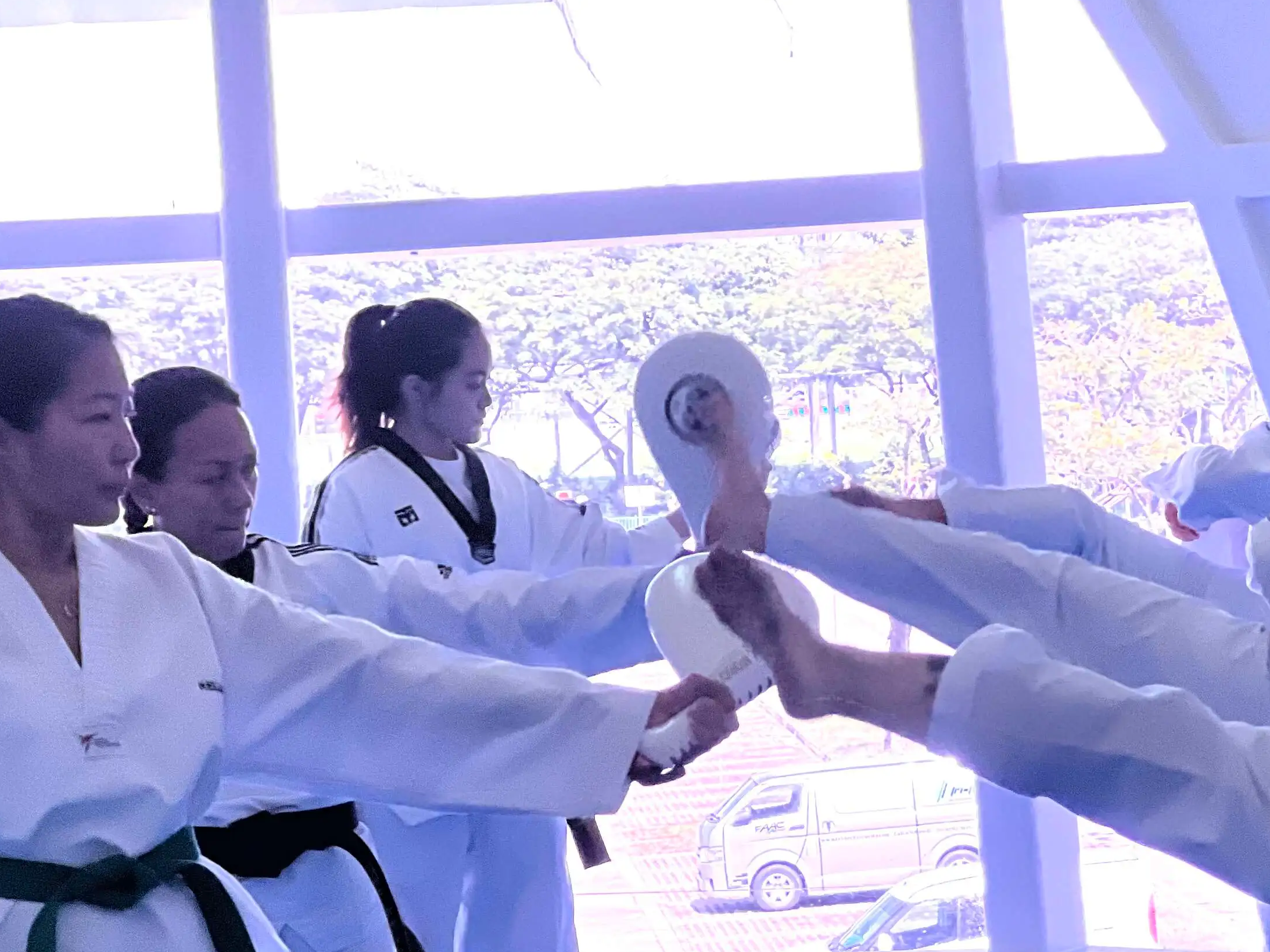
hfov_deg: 13.8
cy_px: 604
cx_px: 988
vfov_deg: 10.4
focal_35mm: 142
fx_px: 5210
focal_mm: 9
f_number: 2.8
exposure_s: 1/121
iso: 160
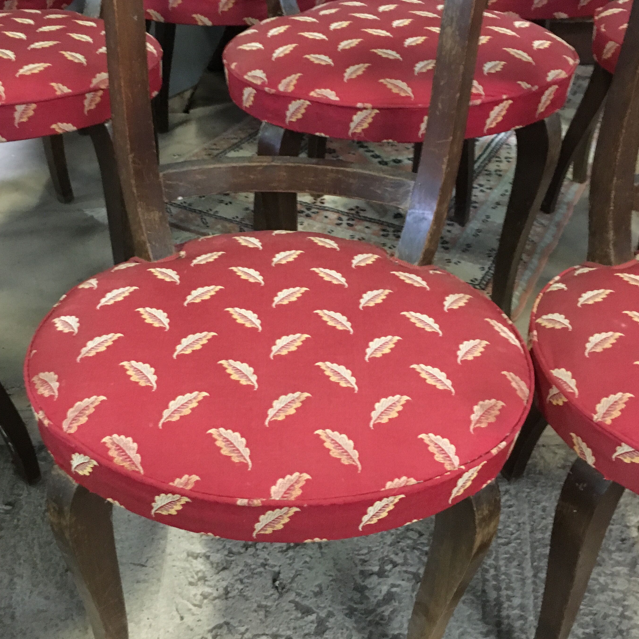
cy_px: 295
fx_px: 794
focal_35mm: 38
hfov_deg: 43.8
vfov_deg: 43.8
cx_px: 289
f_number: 2.2
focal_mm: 4.15
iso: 400
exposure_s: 1/17
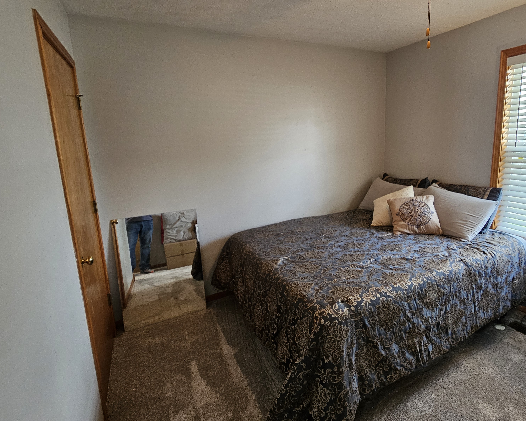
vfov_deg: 76.8
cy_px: 191
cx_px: 286
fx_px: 265
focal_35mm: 17
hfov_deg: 89.4
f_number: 2.2
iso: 250
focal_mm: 2.2
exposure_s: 1/60
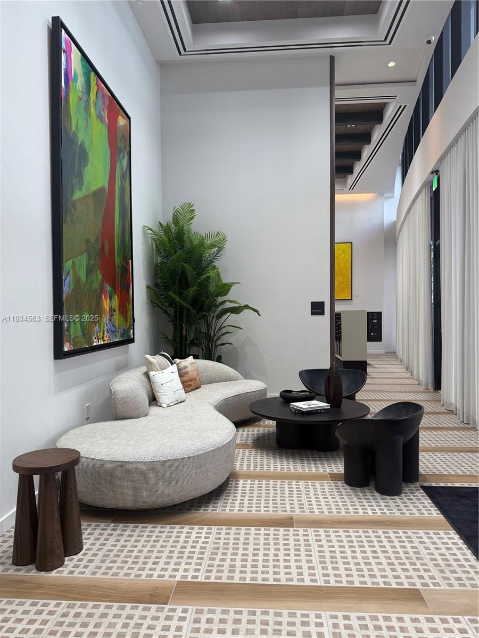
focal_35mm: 24
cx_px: 240
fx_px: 443
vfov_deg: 71.6
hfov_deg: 56.8
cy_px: 319
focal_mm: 6.76
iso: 125
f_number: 1.78
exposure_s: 1/120
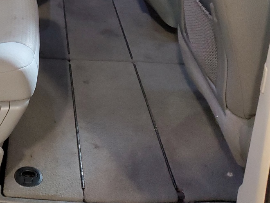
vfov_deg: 21.6
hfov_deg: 29.0
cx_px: 8
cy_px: -39
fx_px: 491
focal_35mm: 63
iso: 325
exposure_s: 1/15
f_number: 1.5
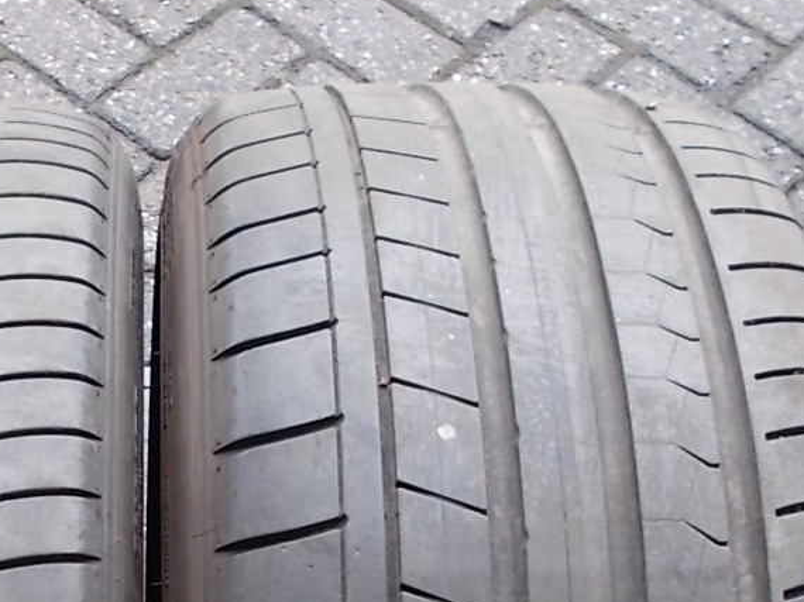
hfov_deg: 26.0
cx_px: 113
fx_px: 1695
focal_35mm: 73
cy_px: 678
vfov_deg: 19.2
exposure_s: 1/40
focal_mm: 4.6
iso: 80
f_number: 3.2
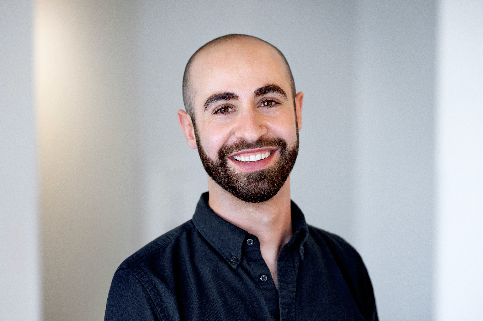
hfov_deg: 23.9
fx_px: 1140
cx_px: 242
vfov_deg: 16.1
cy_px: 160
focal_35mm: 85
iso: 1250
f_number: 2.8
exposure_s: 1/400
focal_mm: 85
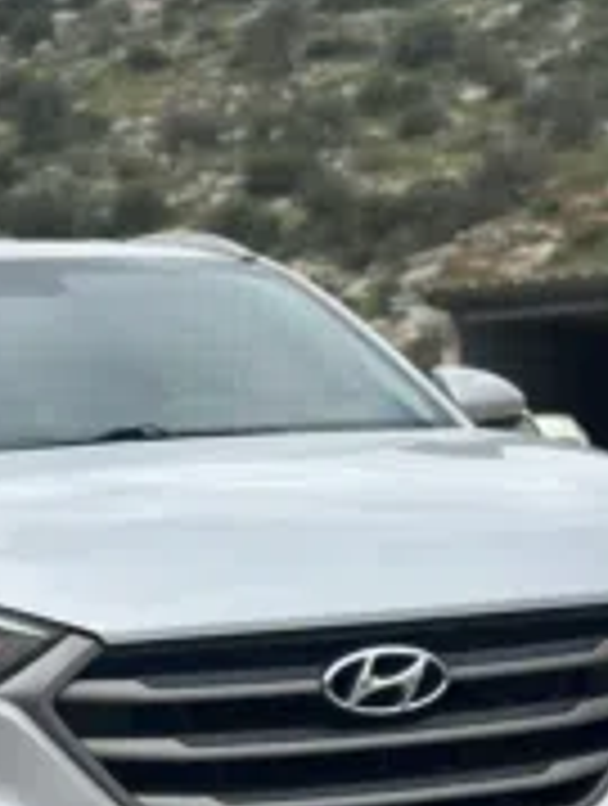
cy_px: 693
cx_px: -63
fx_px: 2497
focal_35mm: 107
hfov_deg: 13.6
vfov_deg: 18.1
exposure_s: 1/2410
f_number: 1.78
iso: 80
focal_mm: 6.86
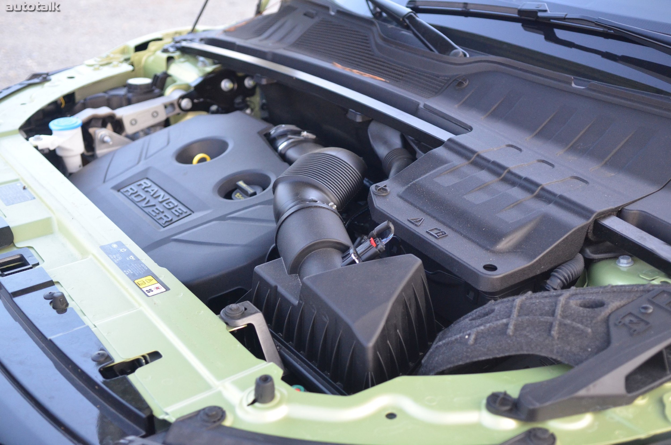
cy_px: 222
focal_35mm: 45
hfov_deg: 43.7
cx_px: 336
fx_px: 837
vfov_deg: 29.7
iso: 1600
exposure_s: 1/125
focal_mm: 30
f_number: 2.8
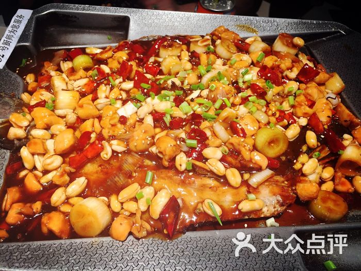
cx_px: 180
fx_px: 302
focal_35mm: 29
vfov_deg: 48.2
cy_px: 136
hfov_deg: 61.7
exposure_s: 1/50
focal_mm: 4.15
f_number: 2.2
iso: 40
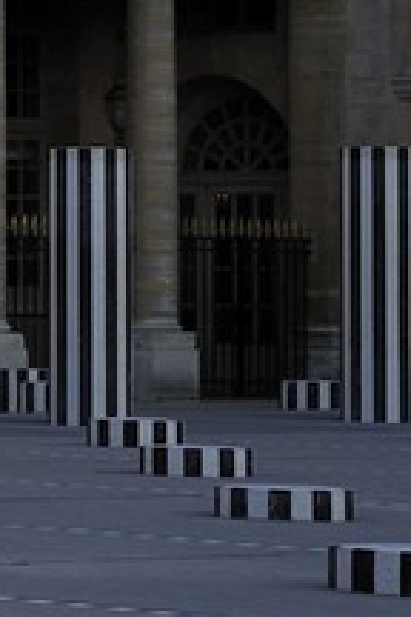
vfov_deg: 8.2
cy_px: 129
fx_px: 4315
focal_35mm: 252
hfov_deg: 4.5
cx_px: -1752
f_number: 8
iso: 200
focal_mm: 34
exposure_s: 1/320
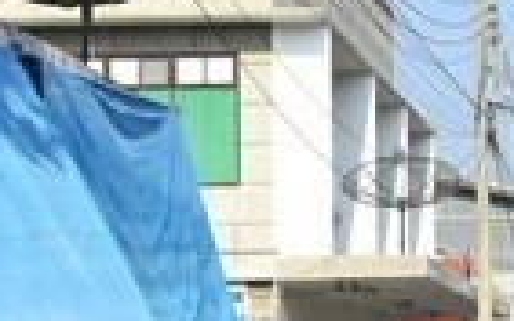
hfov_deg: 10.4
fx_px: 2773
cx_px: 656
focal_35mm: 198
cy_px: 363
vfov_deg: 6.6
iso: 250
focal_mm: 26
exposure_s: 1/500
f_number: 8
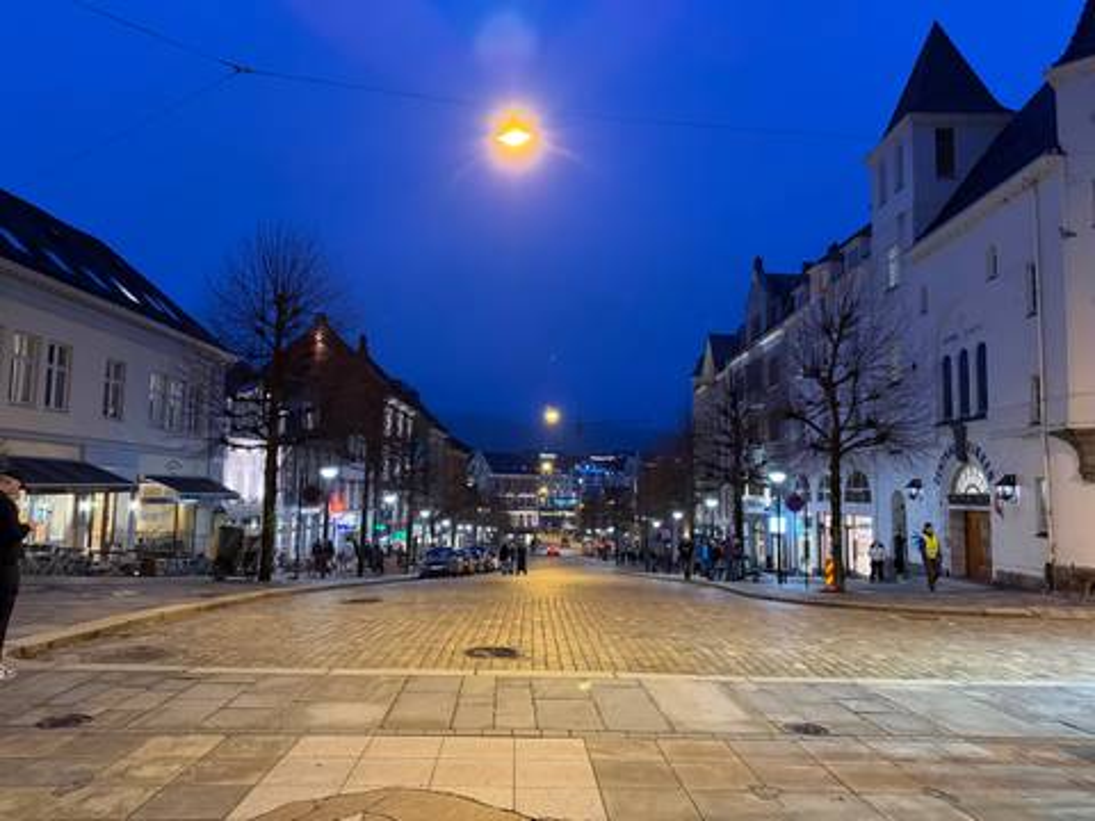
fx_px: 759
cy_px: 410
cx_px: 548
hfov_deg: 71.6
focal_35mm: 24
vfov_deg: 56.8
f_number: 1.78
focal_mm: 6.76
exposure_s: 1/33
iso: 640
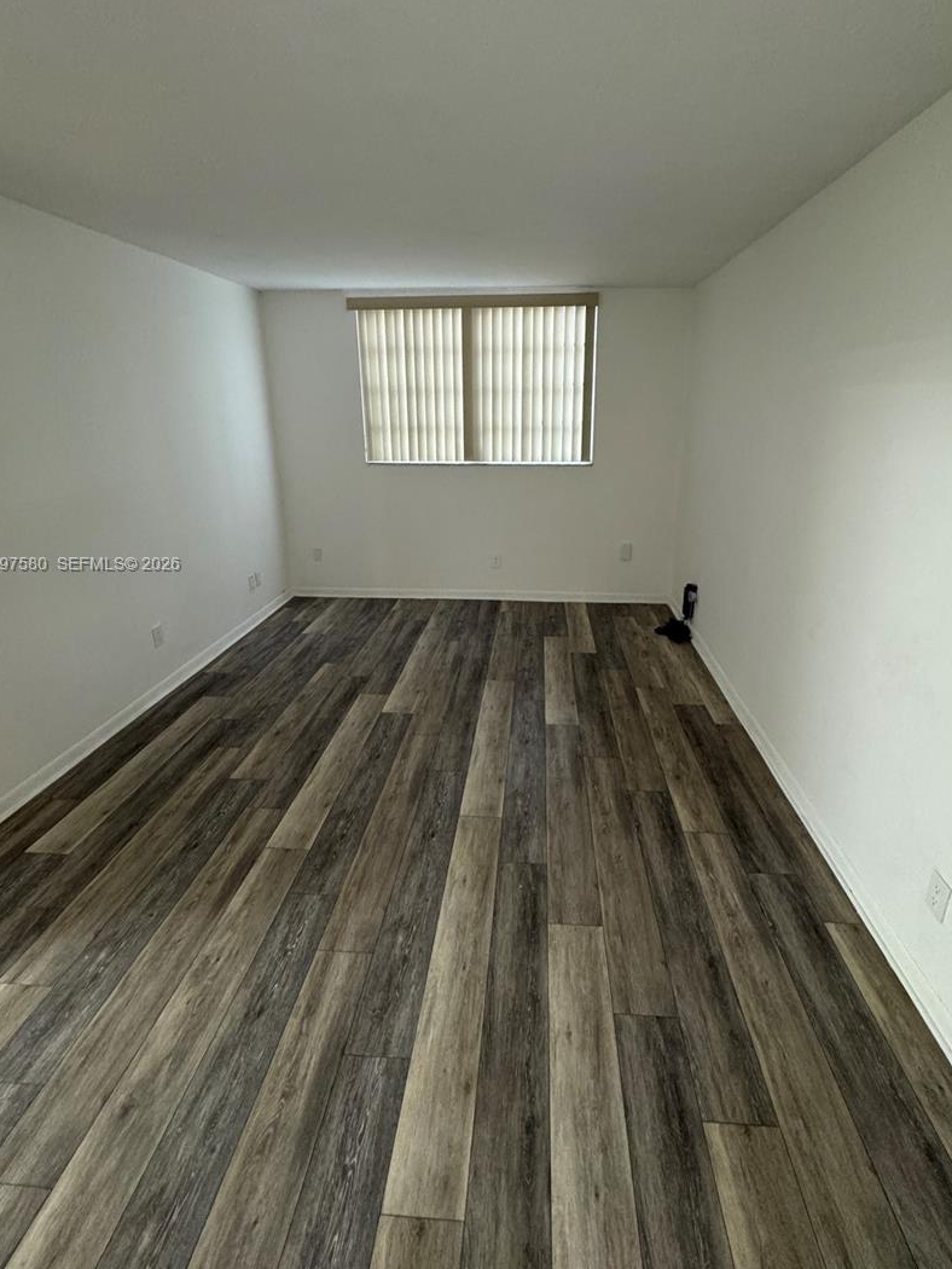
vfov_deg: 94.1
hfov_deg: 78.1
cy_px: 566
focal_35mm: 16
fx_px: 586
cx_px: 500
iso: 500
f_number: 2.2
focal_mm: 2.22
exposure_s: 1/60
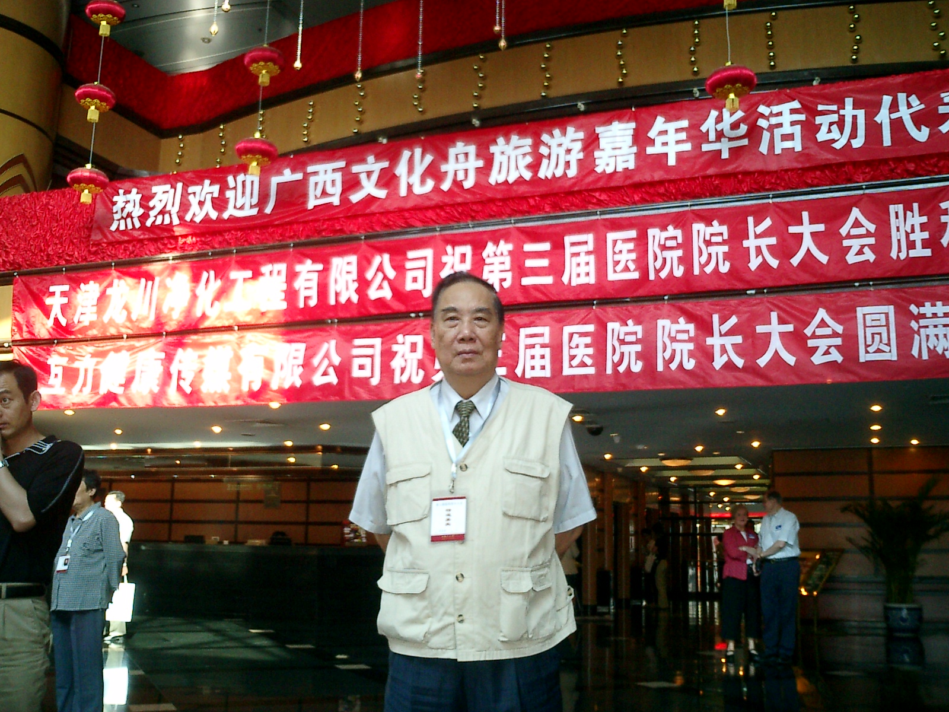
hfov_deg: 51.4
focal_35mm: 36
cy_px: 356
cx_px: 474
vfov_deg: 39.7
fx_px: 987
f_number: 3.2
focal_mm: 7.5
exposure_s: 1/100
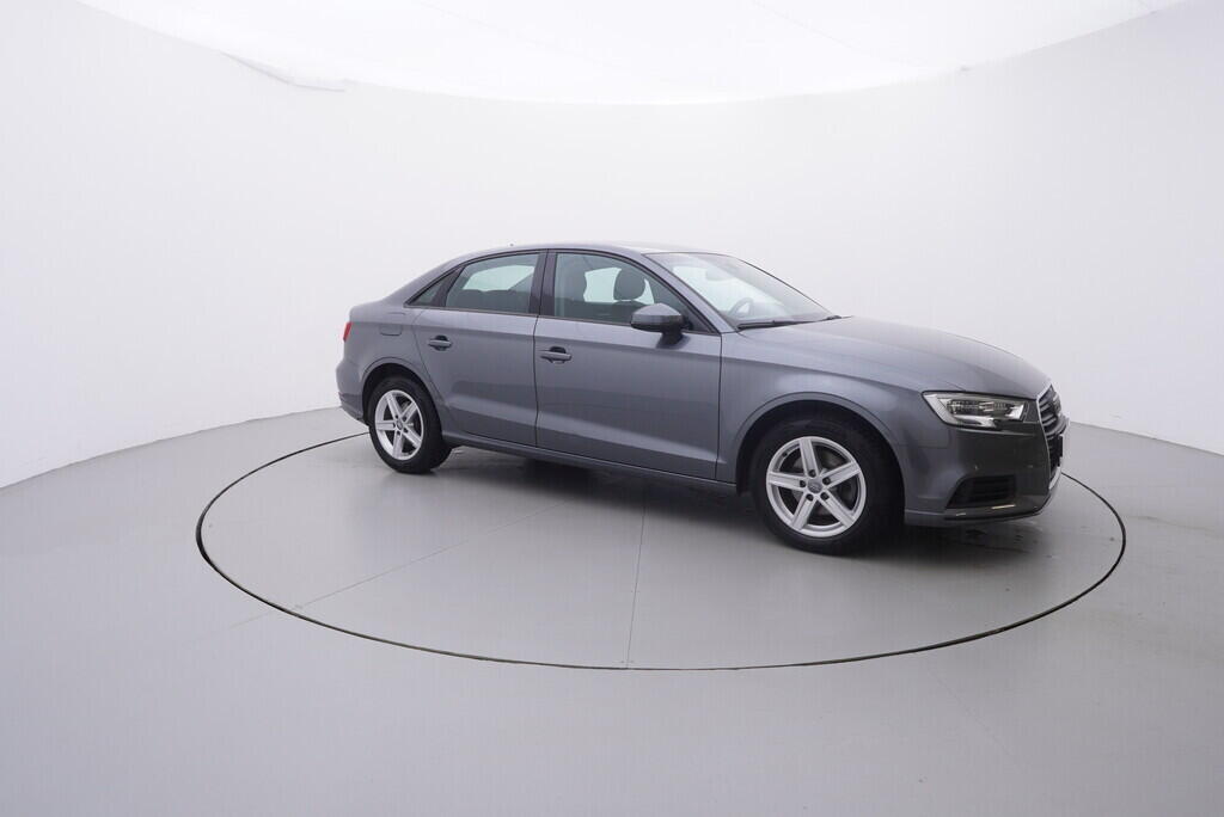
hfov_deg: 77.3
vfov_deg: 56.2
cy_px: 408
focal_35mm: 22
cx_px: 612
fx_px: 765
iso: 200
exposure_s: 1/80
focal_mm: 15
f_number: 5
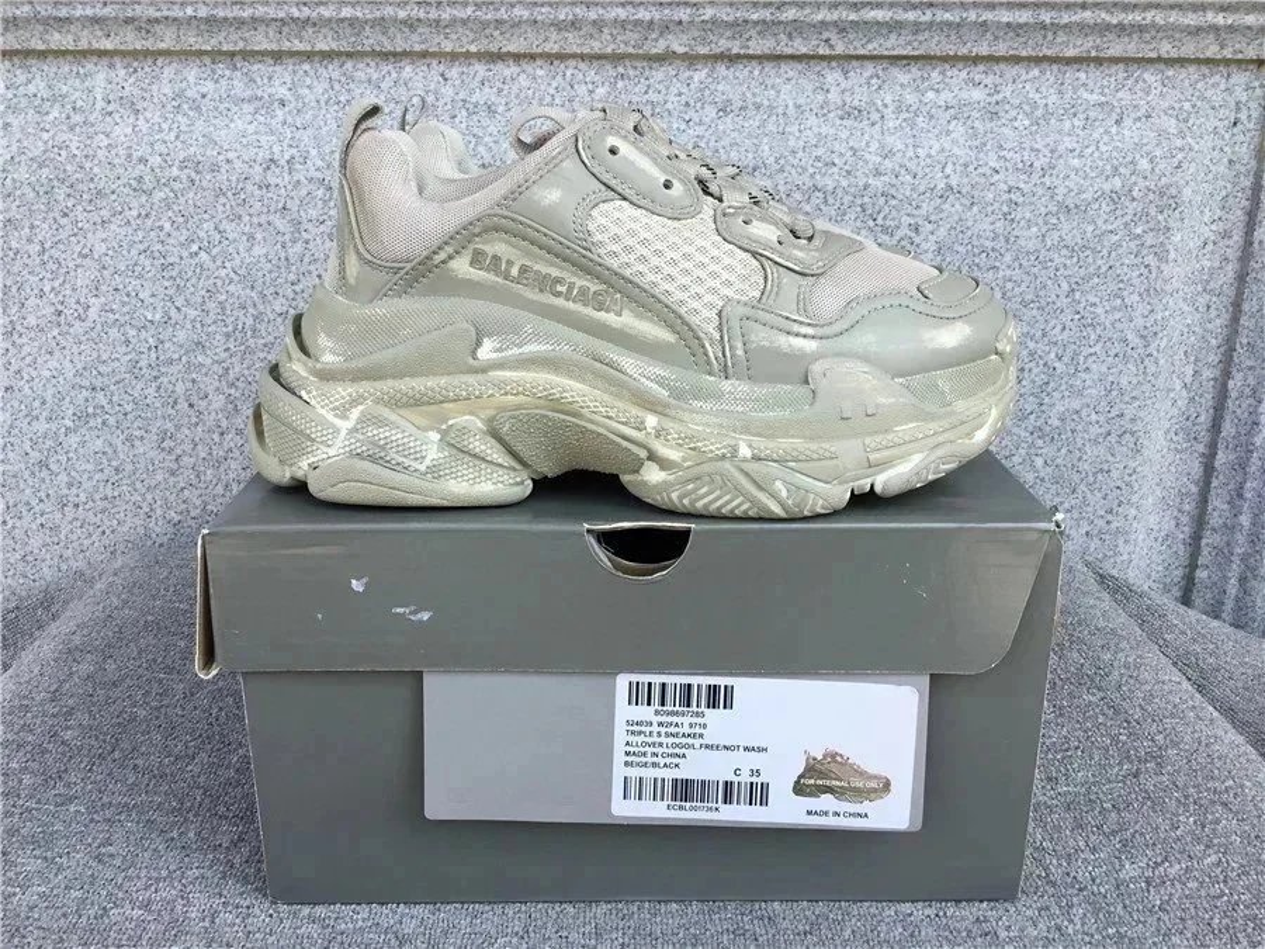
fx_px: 1133
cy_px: 474
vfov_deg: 45.4
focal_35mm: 31
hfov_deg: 58.4
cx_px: 632
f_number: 2.4
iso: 25
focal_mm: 3.3
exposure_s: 1/272
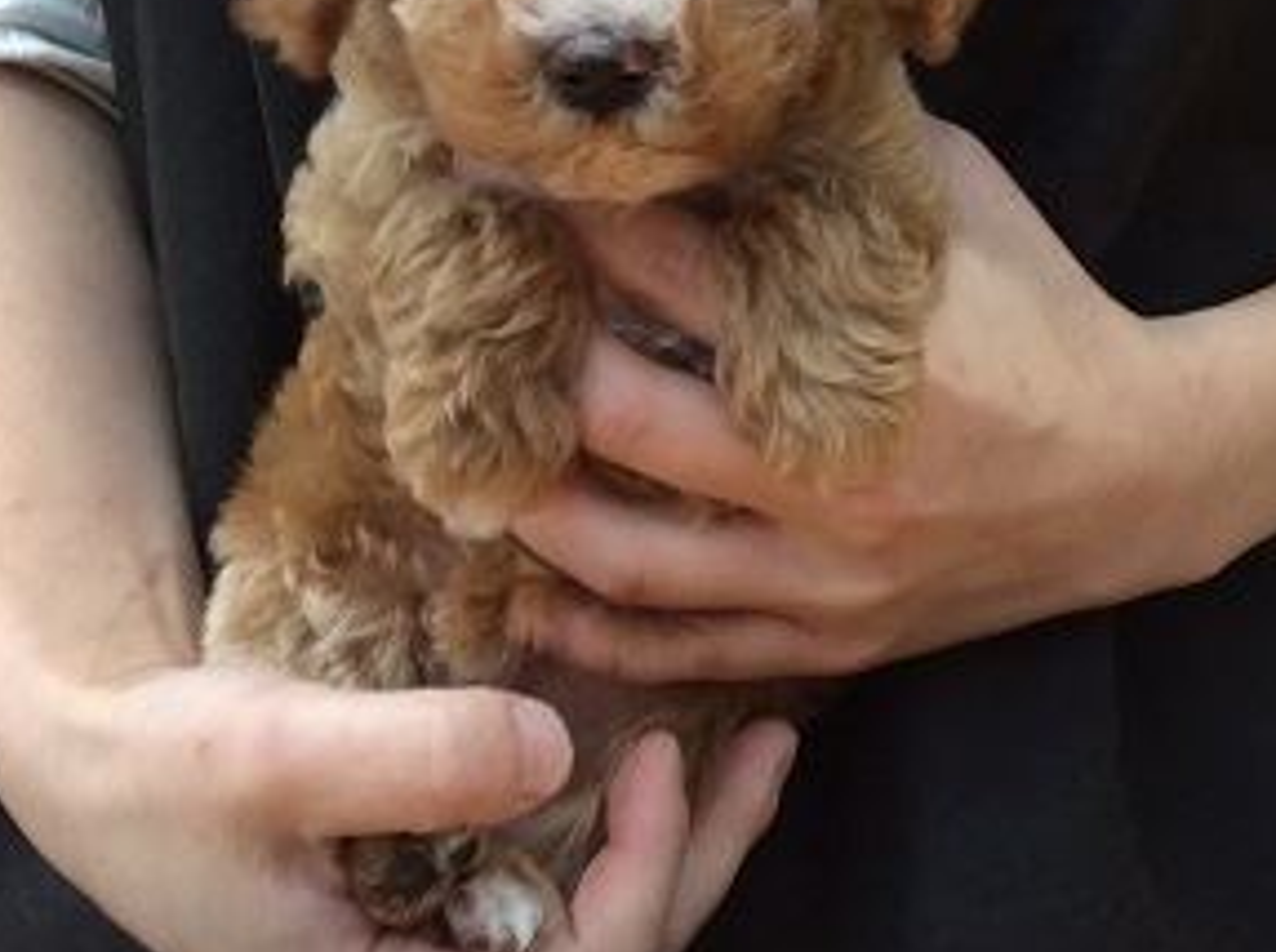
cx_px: 876
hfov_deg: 28.8
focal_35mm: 67
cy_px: 569
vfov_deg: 21.8
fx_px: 2465
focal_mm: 3.3
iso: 64
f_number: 2.4
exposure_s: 1/24
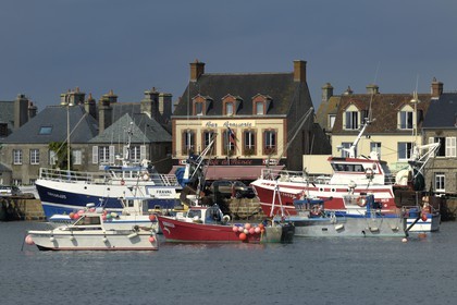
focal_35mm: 262
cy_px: 152
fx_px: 3332
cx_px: 228
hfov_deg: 7.8
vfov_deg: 5.2
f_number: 7.6
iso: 100
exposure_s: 1/400
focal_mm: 175
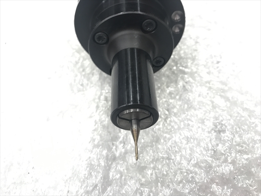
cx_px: 130
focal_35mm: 28
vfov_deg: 49.7
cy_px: 98
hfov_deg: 63.4
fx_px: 211
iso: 40
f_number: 1.8
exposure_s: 1/15
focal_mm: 3.99
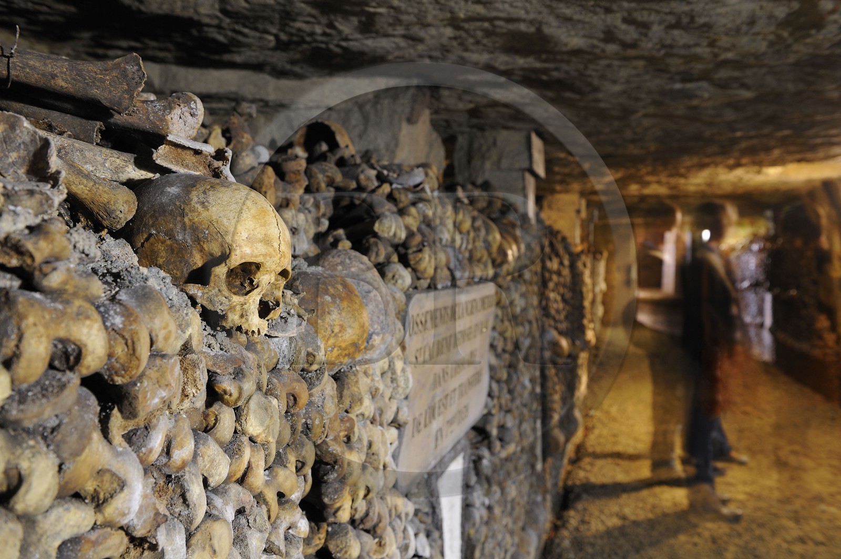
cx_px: 420
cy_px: 280
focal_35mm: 34
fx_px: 794
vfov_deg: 38.8
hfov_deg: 55.8
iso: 400
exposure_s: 15
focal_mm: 34
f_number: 5.6
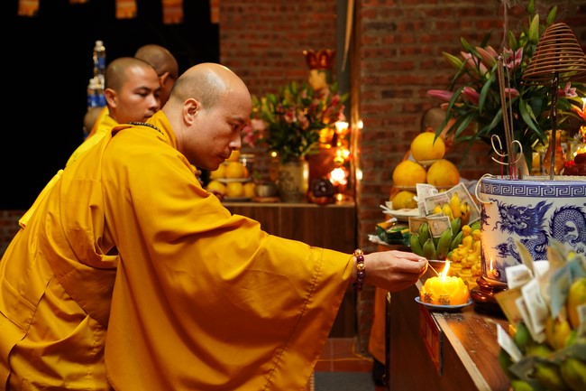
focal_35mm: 52
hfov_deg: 37.9
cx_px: 293
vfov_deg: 25.7
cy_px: 196
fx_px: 854
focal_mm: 35
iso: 1600
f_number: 2.8
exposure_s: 1/80
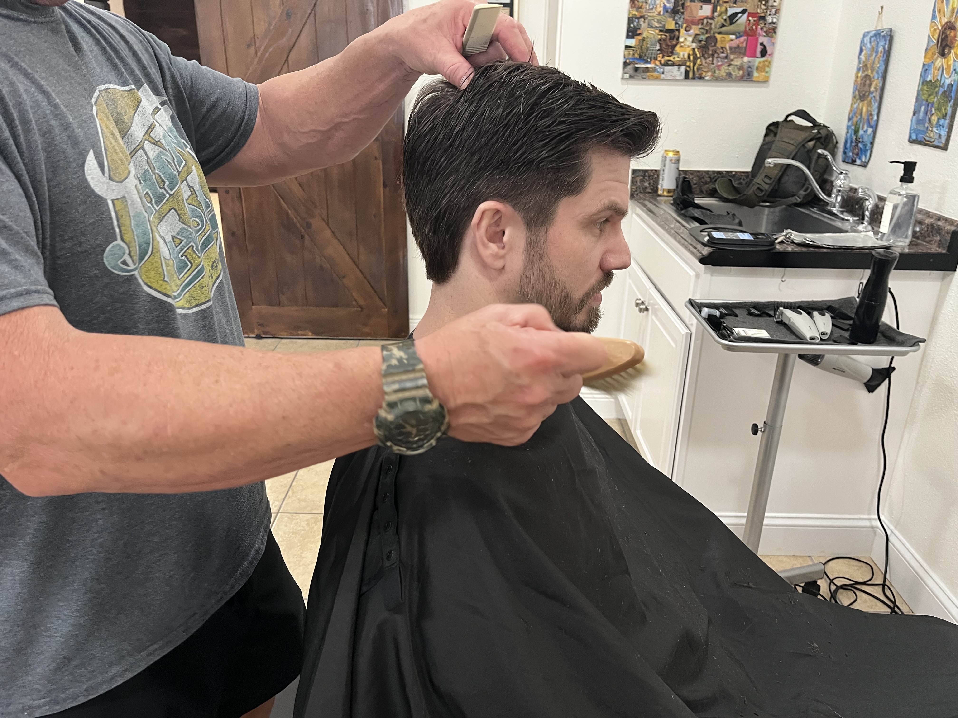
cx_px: 479
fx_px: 720
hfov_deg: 67.3
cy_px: 359
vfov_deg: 53.1
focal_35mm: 26
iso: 320
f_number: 1.6
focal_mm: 5.1
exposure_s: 1/60
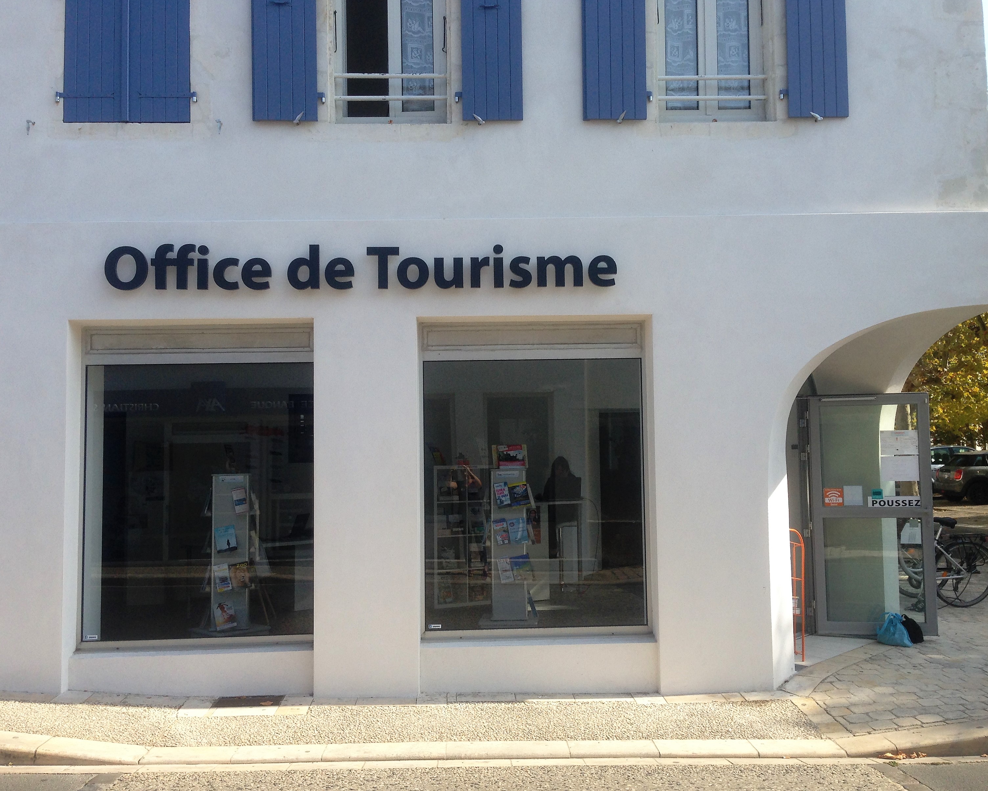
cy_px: 394
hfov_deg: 51.5
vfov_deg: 42.2
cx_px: 494
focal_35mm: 35
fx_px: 1023
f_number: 2.4
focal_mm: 4.12
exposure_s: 1/809
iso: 50
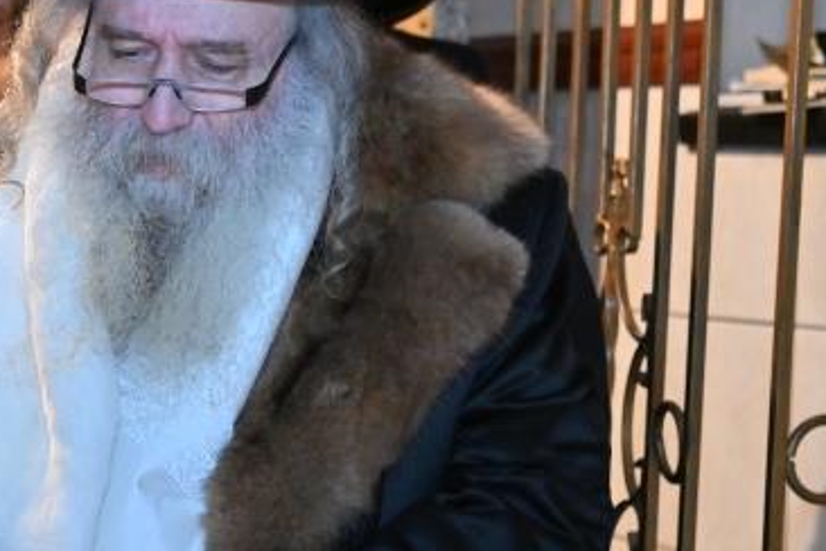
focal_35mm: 123
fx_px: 2822
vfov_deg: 11.1
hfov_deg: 16.4
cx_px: 93
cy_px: 311
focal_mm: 44
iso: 2000
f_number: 4
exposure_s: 1/200
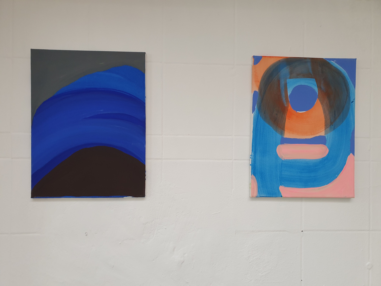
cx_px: 190
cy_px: 143
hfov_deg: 67.3
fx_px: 286
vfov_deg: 53.1
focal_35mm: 26
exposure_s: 1/33
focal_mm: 4.3
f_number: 2.4
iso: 320
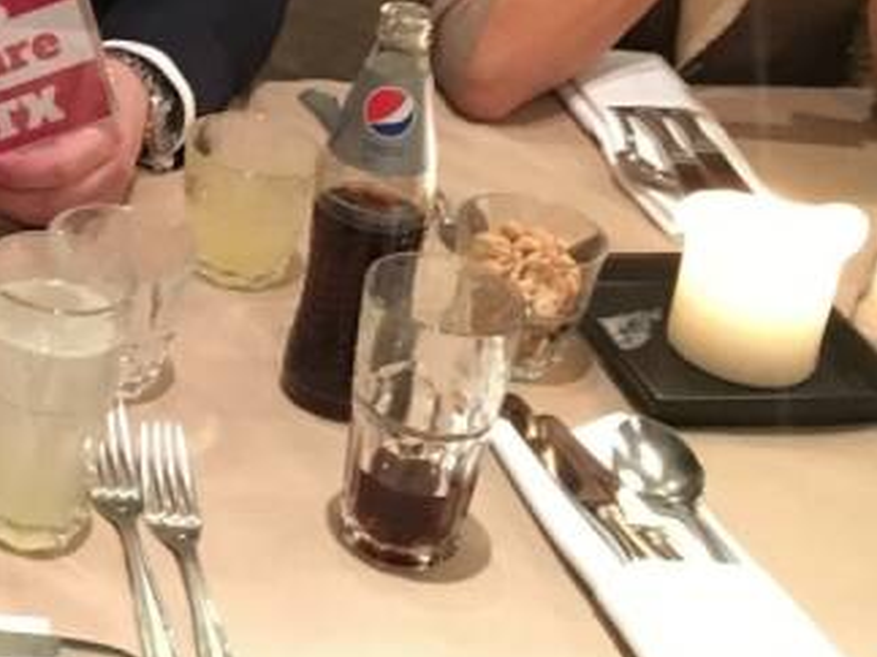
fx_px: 2330
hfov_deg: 19.7
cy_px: -95
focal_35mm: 92
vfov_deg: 15.6
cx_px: -250
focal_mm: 4.15
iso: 500
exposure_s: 1/17
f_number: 2.2
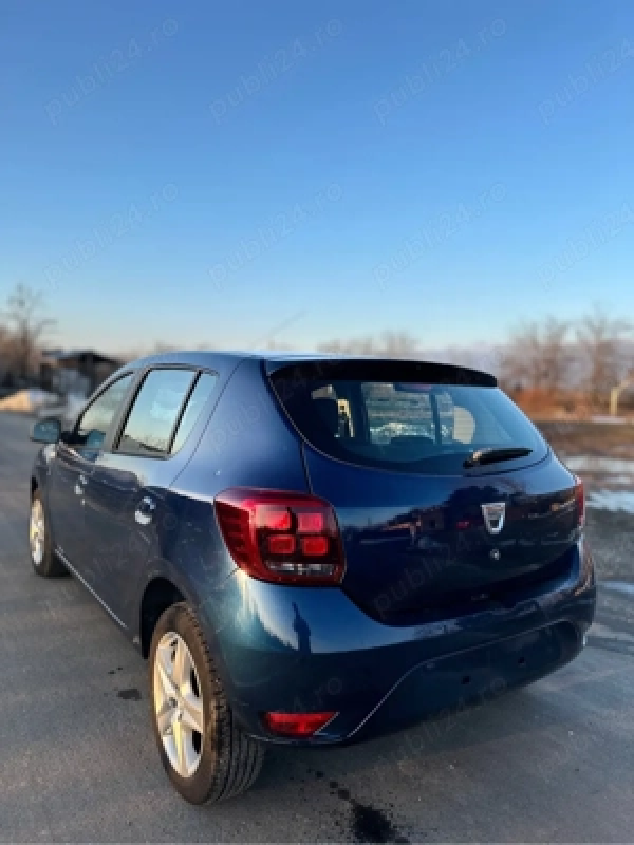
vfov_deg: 71.6
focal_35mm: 24
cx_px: 317
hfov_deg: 56.8
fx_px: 586
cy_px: 422
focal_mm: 6.86
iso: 80
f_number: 1.78
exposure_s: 1/989
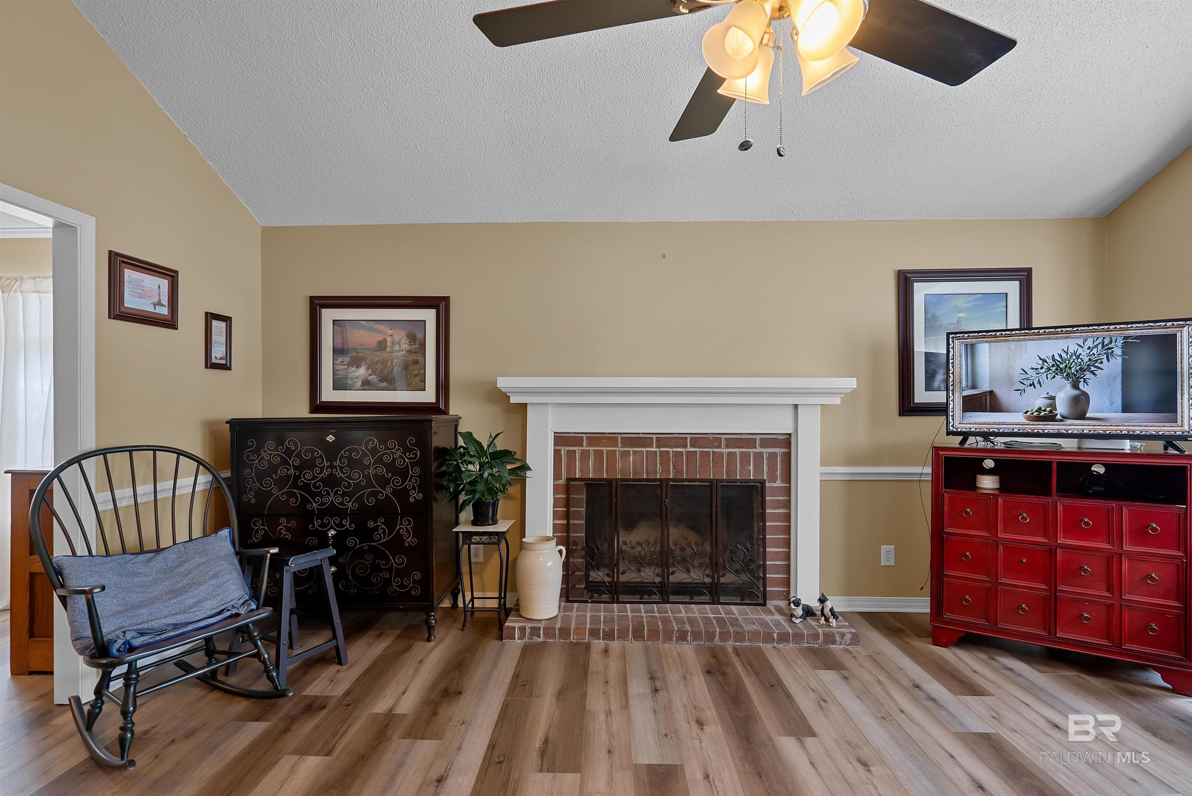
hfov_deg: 96.7
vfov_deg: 73.8
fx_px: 530
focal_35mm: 16
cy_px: 398
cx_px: 596
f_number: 7.1
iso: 500
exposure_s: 1/4
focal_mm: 16
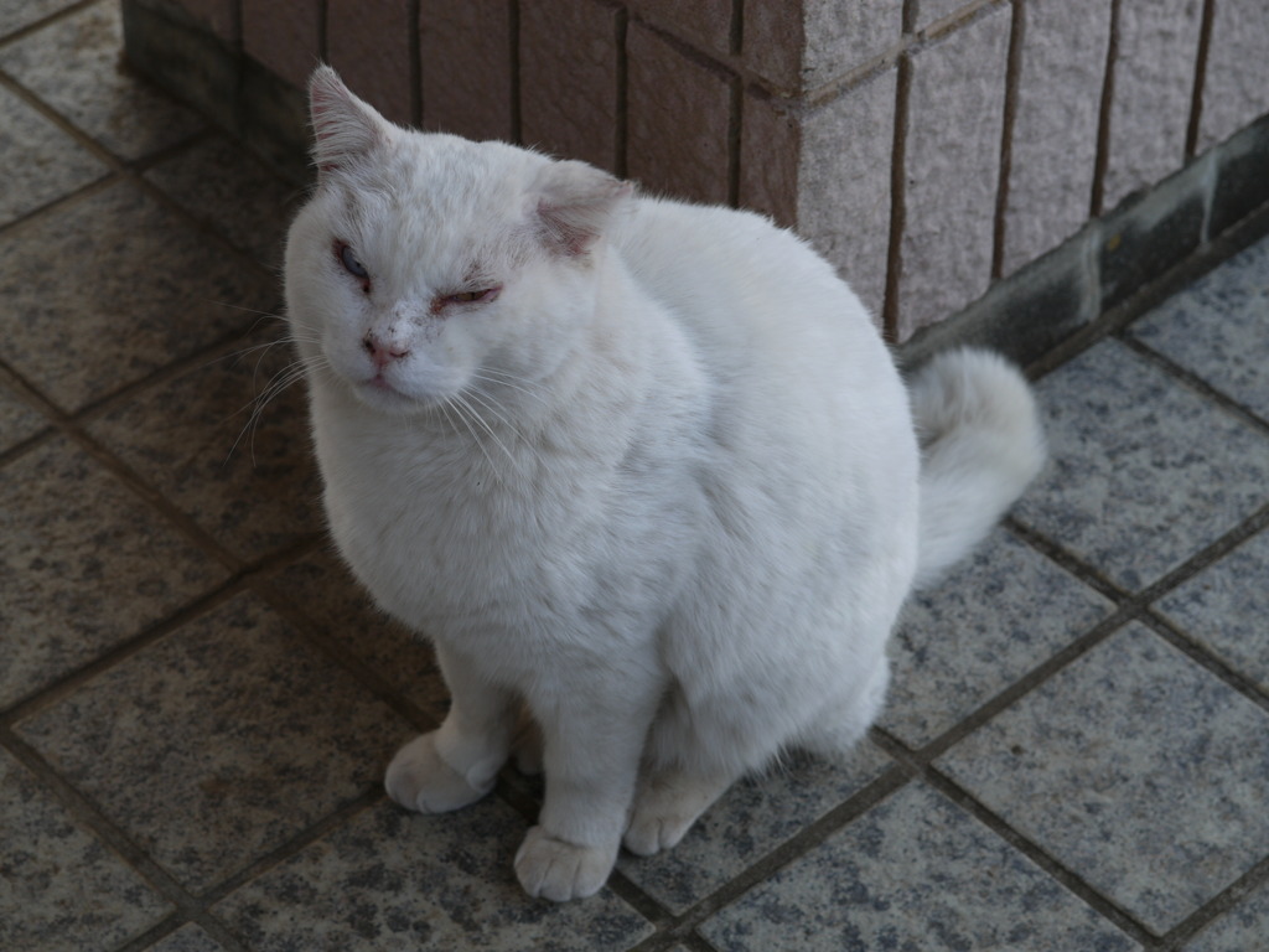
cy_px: 476
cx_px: 634
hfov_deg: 18.2
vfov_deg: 13.7
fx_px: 3959
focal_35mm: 108
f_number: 5
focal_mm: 54
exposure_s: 1/125
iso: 100
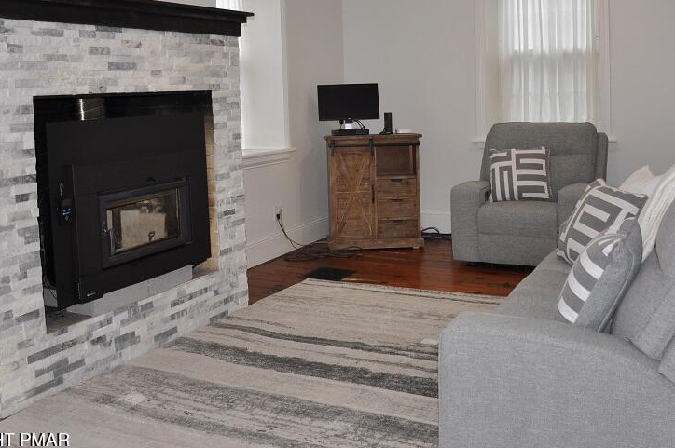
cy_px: 137
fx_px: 749
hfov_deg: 48.5
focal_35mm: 40
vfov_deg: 32.9
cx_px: 348
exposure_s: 1/60
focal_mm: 18
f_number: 3.5
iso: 400
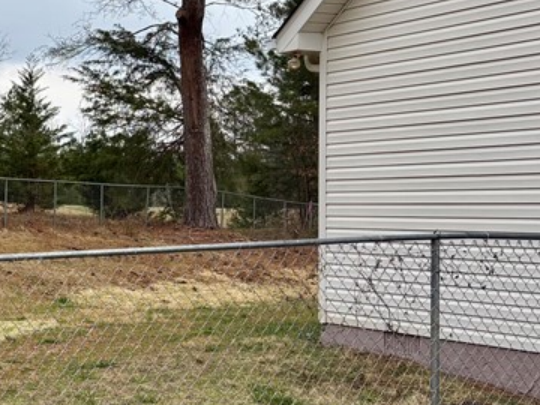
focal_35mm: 74
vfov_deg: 19.9
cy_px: 178
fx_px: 1154
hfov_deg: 23.4
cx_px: -154
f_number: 1.6
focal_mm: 5.96
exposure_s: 1/1667
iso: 50
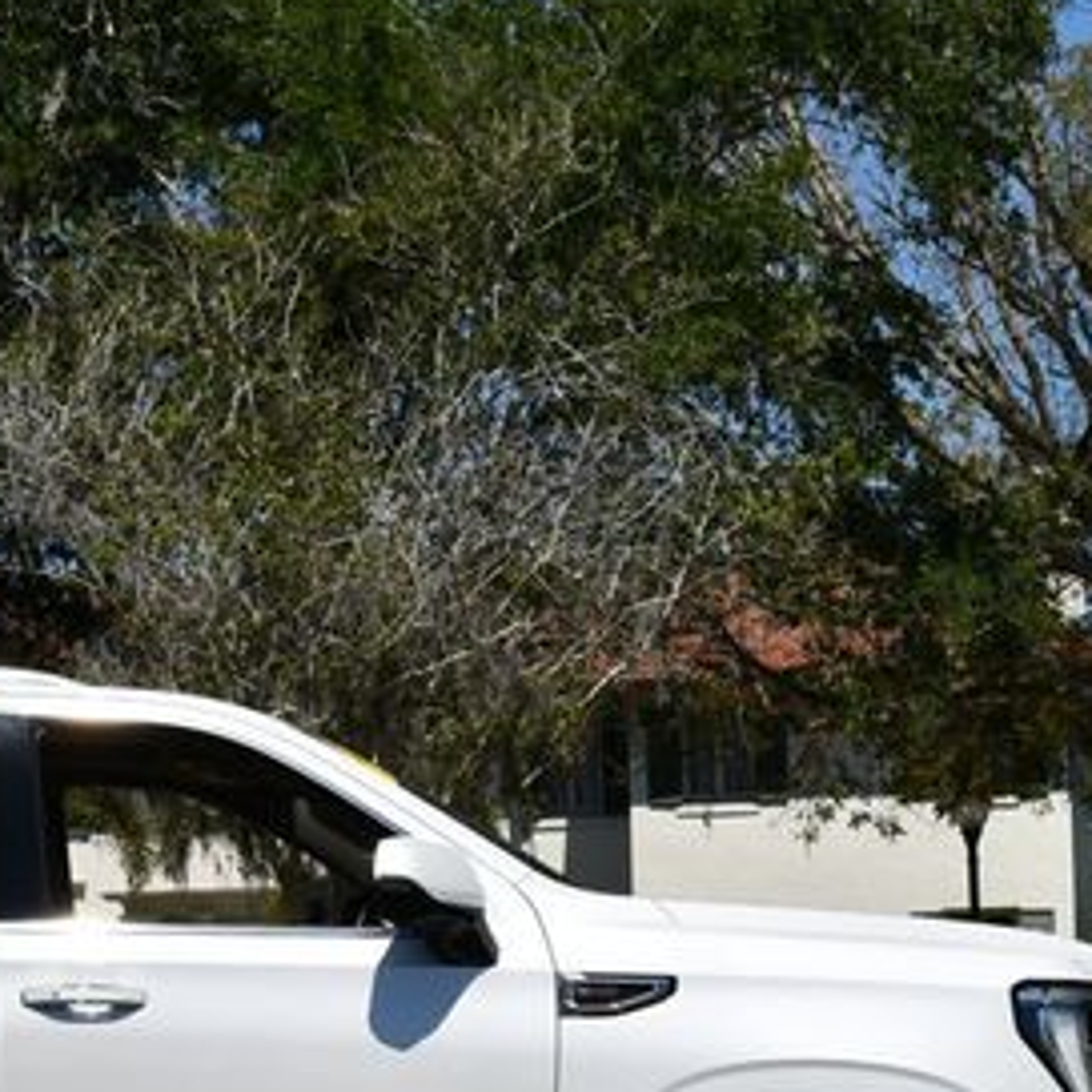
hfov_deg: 17.8
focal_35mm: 96
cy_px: 807
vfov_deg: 18.0
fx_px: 3426
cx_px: 72
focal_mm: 24
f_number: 10
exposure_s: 1/400
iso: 100
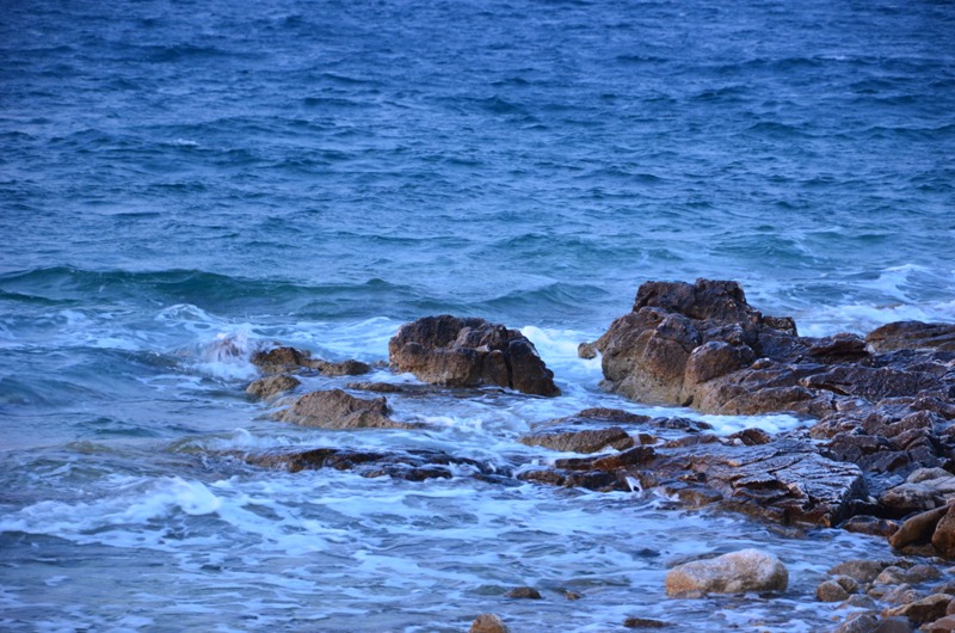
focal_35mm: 158
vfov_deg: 8.7
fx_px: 4170
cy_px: 316
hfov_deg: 13.1
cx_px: 478
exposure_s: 1/30
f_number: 5.6
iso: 1100
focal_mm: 105
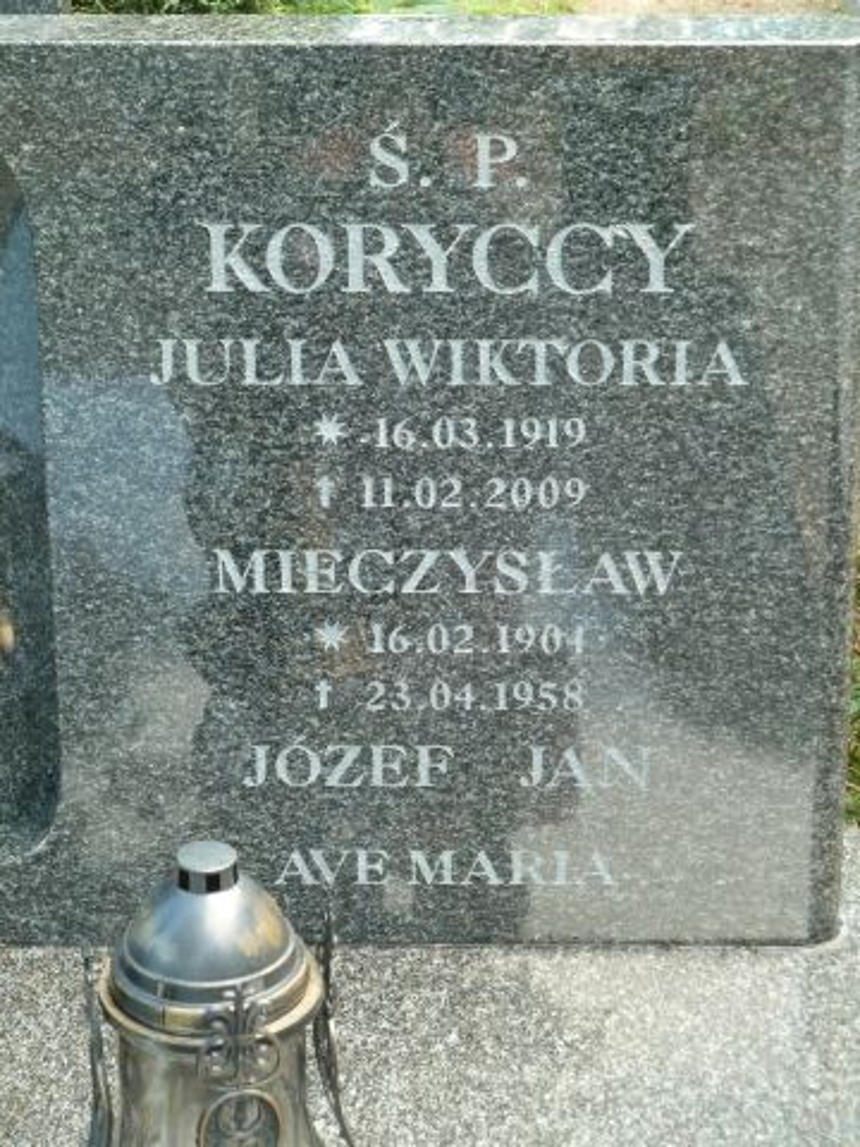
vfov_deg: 17.7
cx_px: 430
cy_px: 574
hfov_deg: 13.3
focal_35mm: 111
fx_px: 3677
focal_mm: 18.2
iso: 500
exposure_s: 1/100
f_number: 4.4
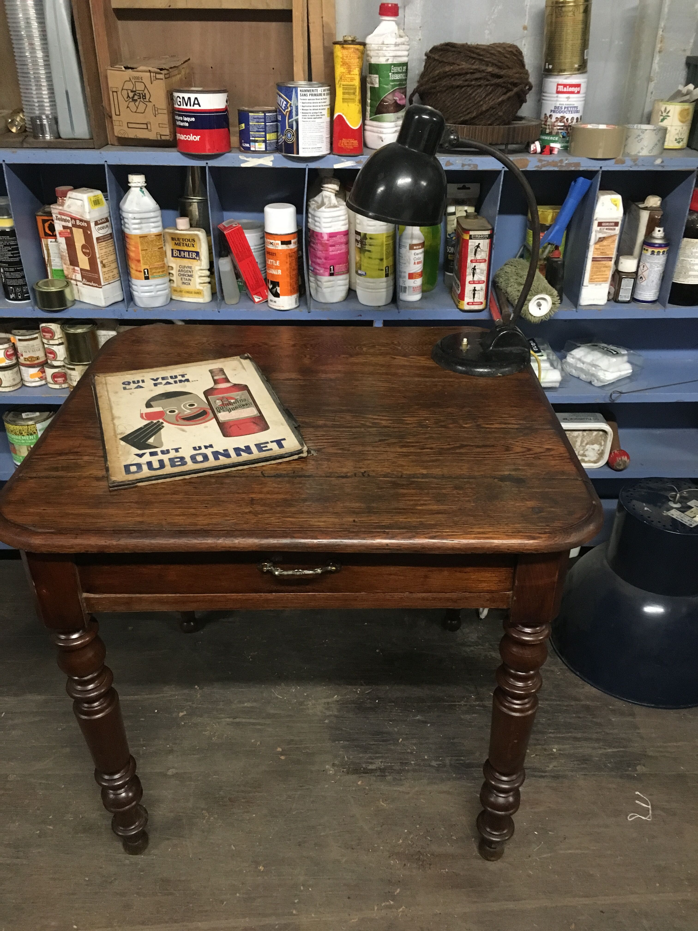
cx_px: 349
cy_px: 466
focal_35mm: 29
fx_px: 780
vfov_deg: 61.7
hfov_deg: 48.2
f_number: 2.2
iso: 400
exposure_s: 1/17
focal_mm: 4.15
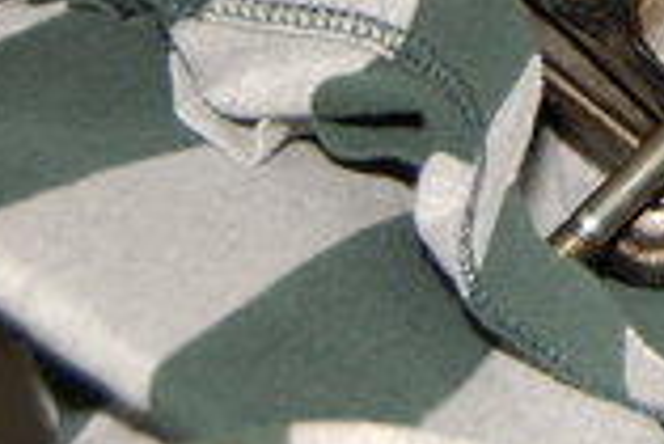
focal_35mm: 183
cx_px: 1053
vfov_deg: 7.3
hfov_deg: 10.7
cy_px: -364
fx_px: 3378
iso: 400
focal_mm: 30
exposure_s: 1/60
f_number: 5
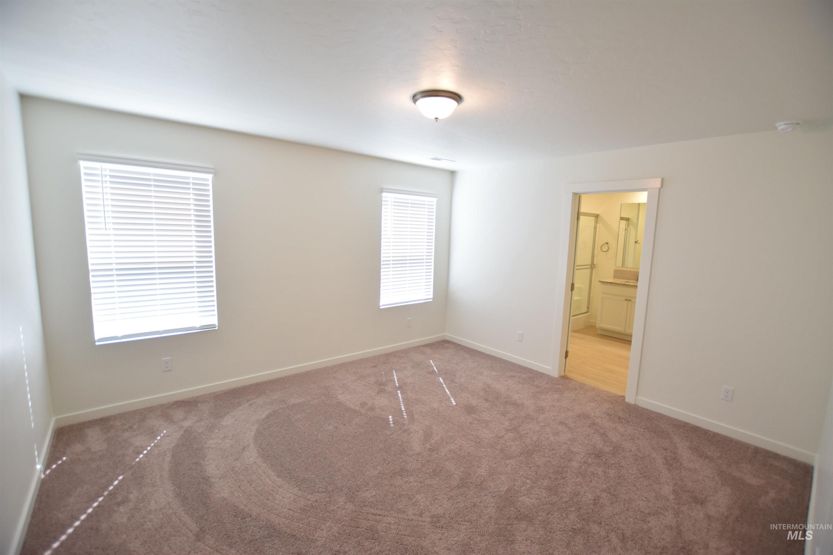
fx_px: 347
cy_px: 278
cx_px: 416
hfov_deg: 100.4
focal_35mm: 15
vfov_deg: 77.3
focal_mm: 10
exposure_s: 1/200
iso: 800
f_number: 3.5
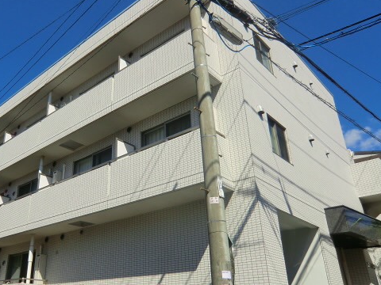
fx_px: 352
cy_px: 146
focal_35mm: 32
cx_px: 130
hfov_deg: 55.7
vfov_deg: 44.2
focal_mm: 4.3
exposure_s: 1/1000
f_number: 3.2
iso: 64
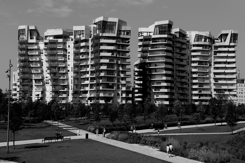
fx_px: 381
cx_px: 122
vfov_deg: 24.2
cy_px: 82
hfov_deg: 35.7
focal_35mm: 56
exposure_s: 1/125
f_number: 20
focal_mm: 56
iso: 200
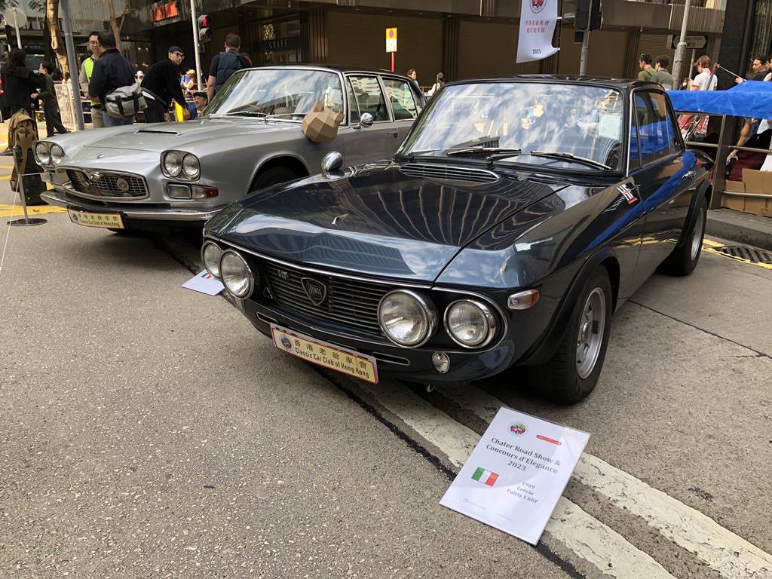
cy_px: 290
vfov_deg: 49.7
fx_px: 624
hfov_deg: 63.4
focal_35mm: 28
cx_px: 386
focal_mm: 3.99
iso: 20
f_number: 1.8
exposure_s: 1/262
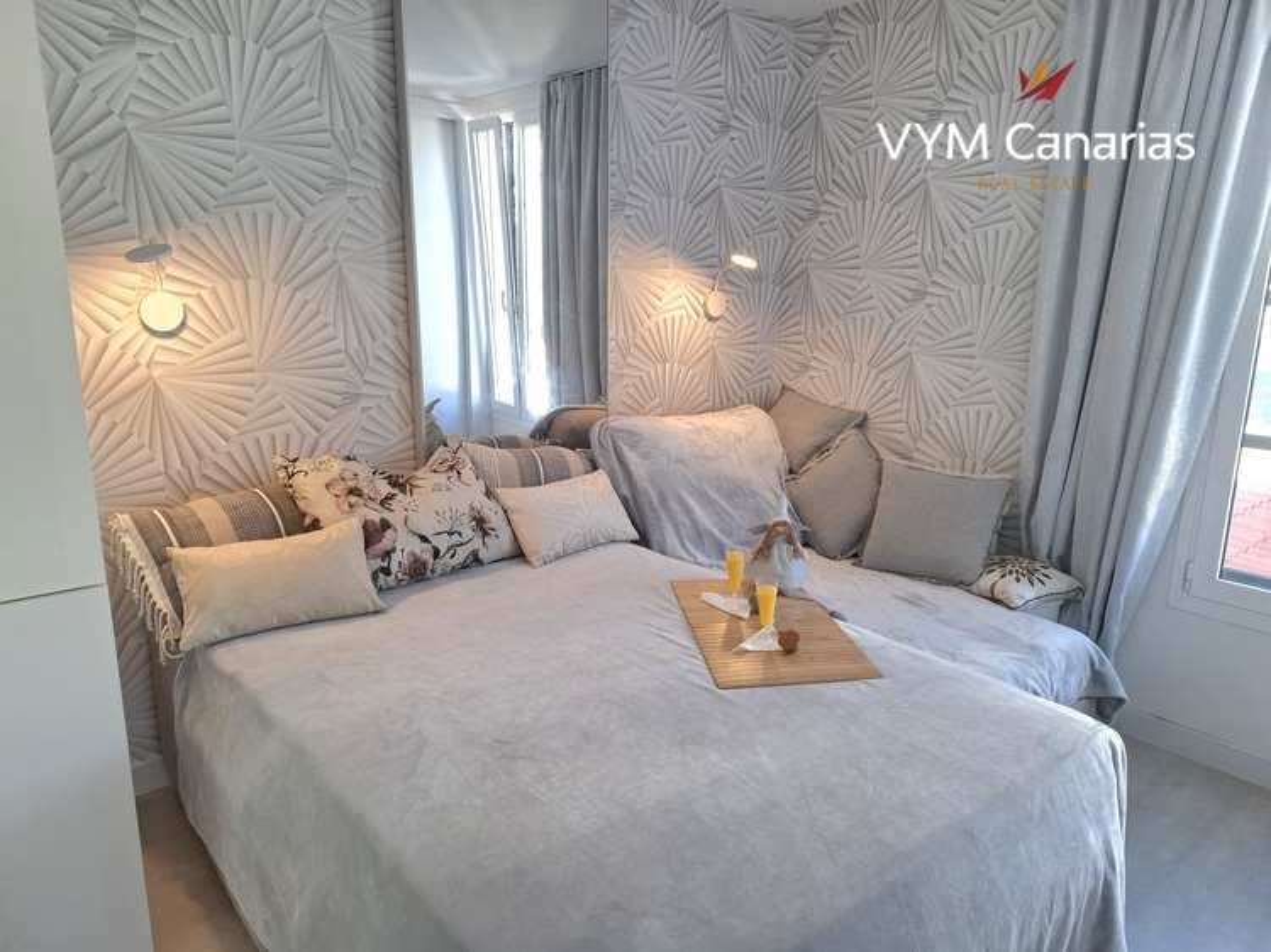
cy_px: 476
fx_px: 844
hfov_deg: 73.9
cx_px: 636
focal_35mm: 23
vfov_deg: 58.9
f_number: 1.8
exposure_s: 1/100
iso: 100
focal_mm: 5.54
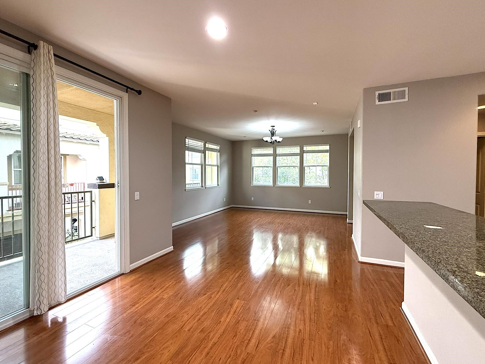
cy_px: 177
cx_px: 250
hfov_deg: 98.1
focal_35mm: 15
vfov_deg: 81.7
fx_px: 210
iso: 250
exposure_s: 1/120
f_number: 2.2
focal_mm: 2.22
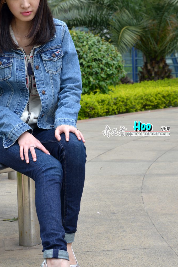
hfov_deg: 16.4
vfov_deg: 24.5
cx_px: 44
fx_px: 615
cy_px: 131
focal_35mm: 83
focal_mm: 55
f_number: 8
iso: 200
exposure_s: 1/100
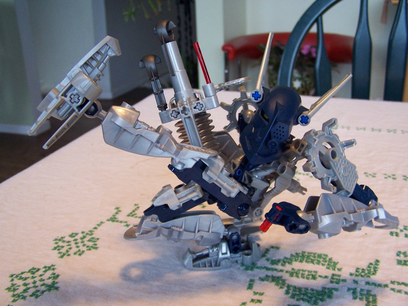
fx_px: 448
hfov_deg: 49.0
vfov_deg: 37.7
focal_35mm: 38
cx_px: 204
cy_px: 153
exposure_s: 1/20
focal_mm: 6.3
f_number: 2.8
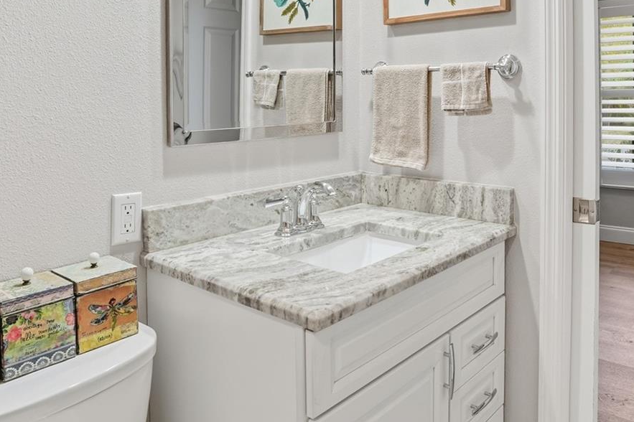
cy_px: 88
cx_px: 389
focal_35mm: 29
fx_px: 511
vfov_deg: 43.0
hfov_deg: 62.9
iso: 200
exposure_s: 1/25
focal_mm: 16
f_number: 9
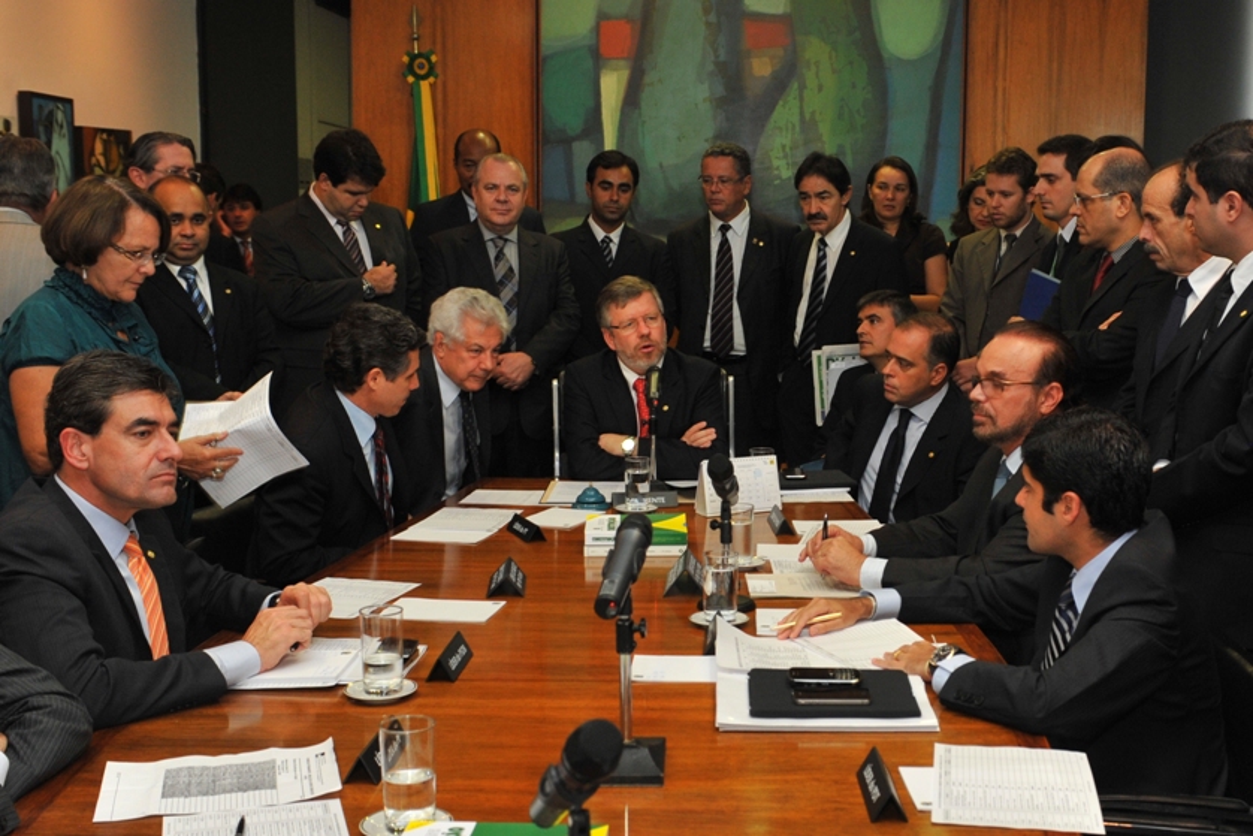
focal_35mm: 28
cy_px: 418
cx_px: 626
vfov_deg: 46.4
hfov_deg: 65.5
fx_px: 975
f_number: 5.6
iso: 1250
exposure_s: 1/60
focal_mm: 28
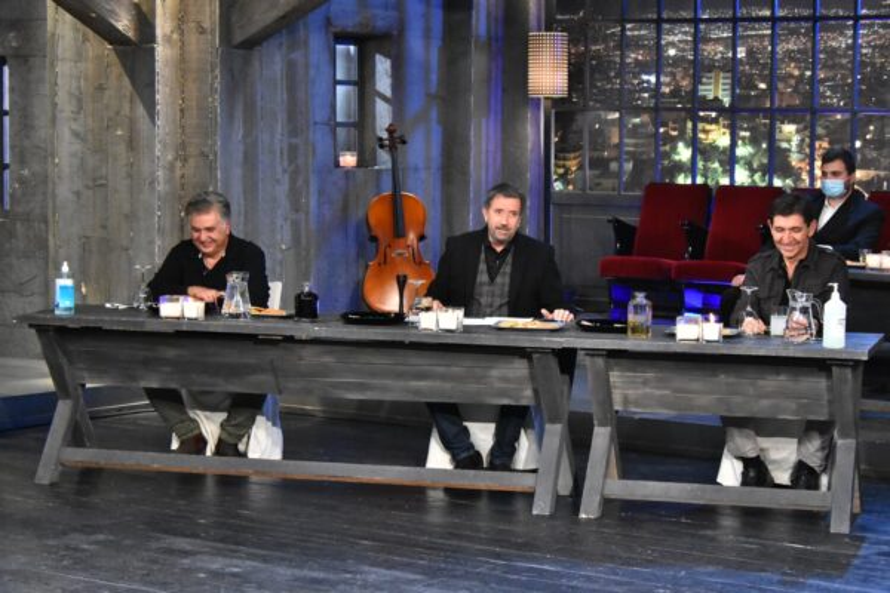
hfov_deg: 22.6
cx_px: 445
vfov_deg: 15.2
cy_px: 296
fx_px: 2225
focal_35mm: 90
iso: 6400
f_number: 6.7
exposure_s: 1/90
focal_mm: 60
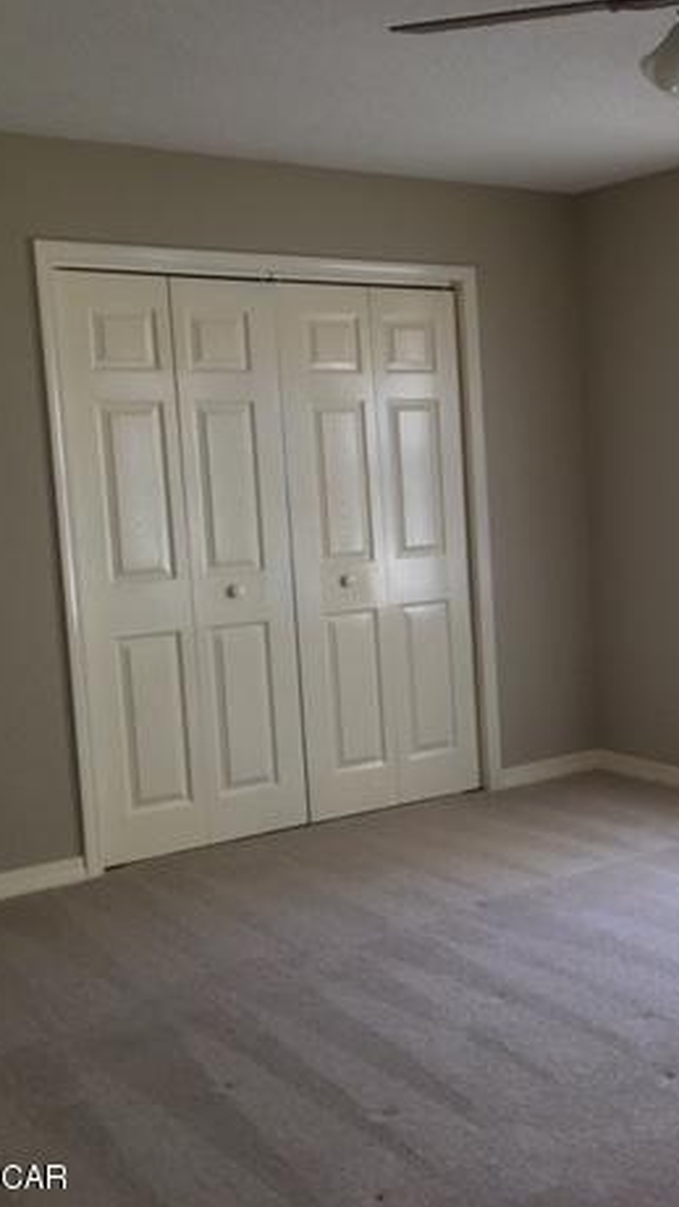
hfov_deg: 25.6
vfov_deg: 46.4
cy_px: 601
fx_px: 1407
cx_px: 697
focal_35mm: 44
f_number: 2.2
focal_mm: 4.15
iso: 125
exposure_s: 1/30
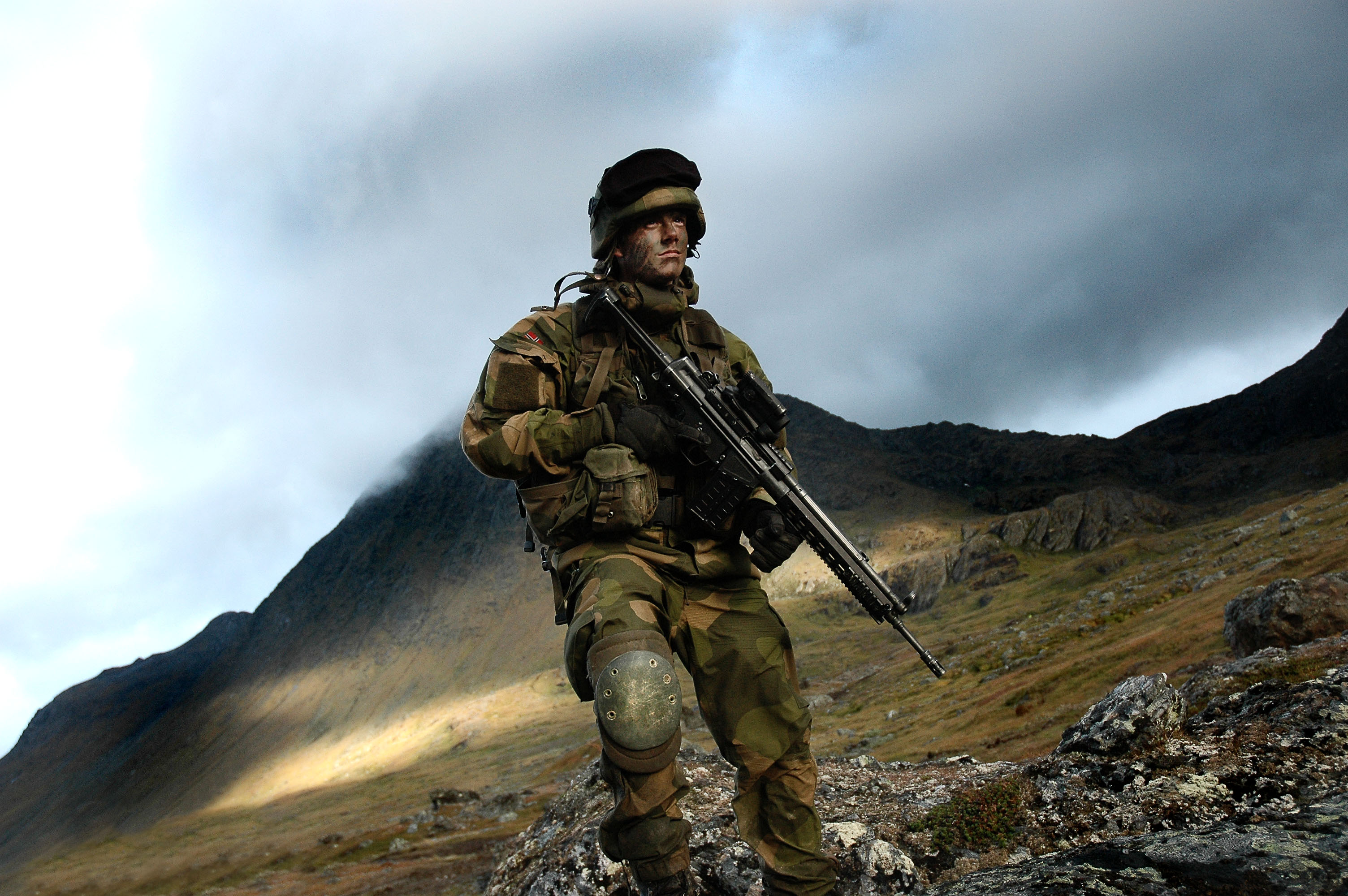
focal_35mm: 36
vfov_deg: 36.8
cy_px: 448
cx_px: 674
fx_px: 1347
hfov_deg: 53.2
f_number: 3.8
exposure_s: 1/200
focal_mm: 24
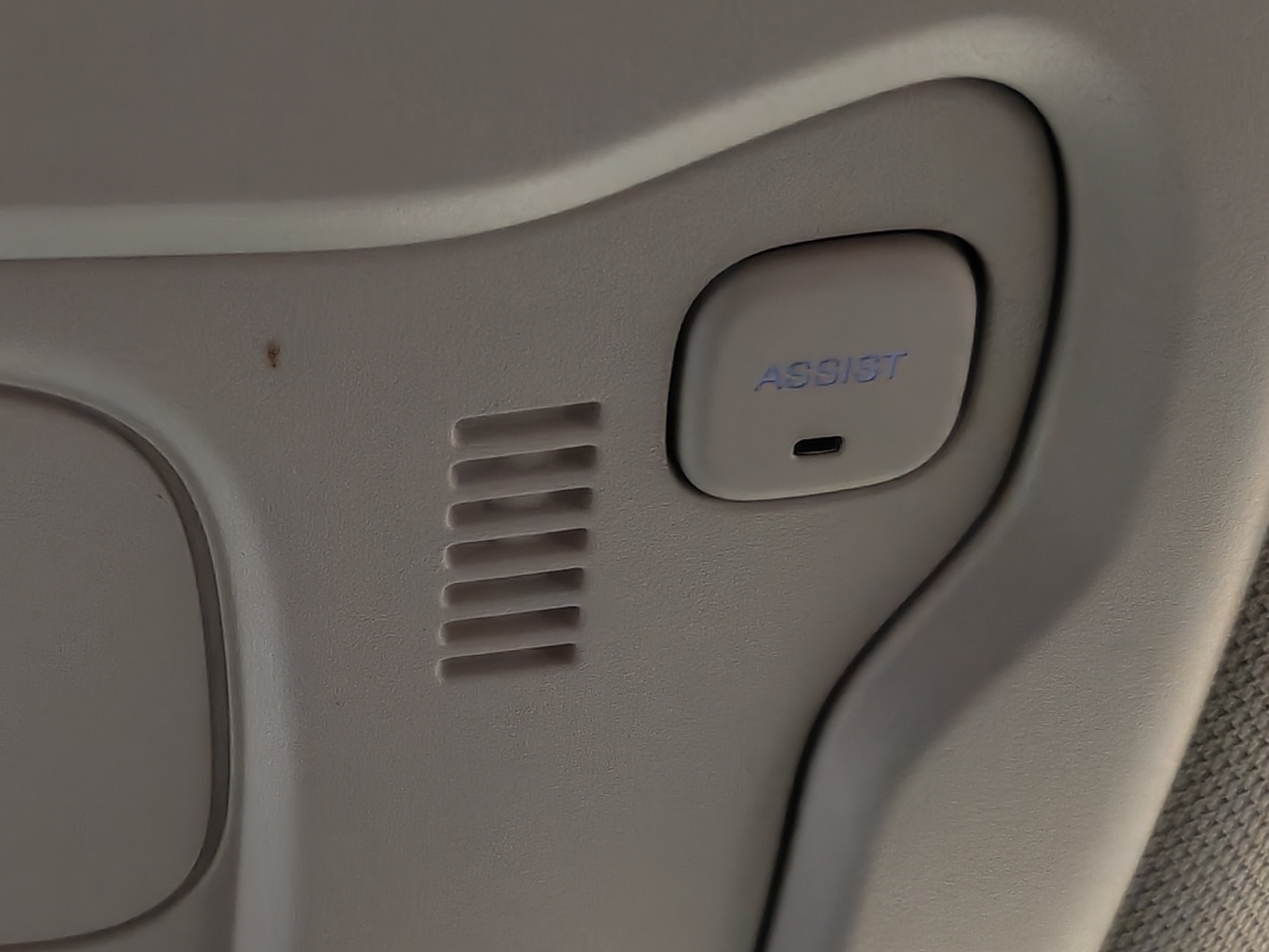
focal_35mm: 82
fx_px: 3006
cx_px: -241
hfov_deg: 22.1
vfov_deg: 17.9
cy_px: 628
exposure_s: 1/50
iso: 1000
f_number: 1.9
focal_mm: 6.12
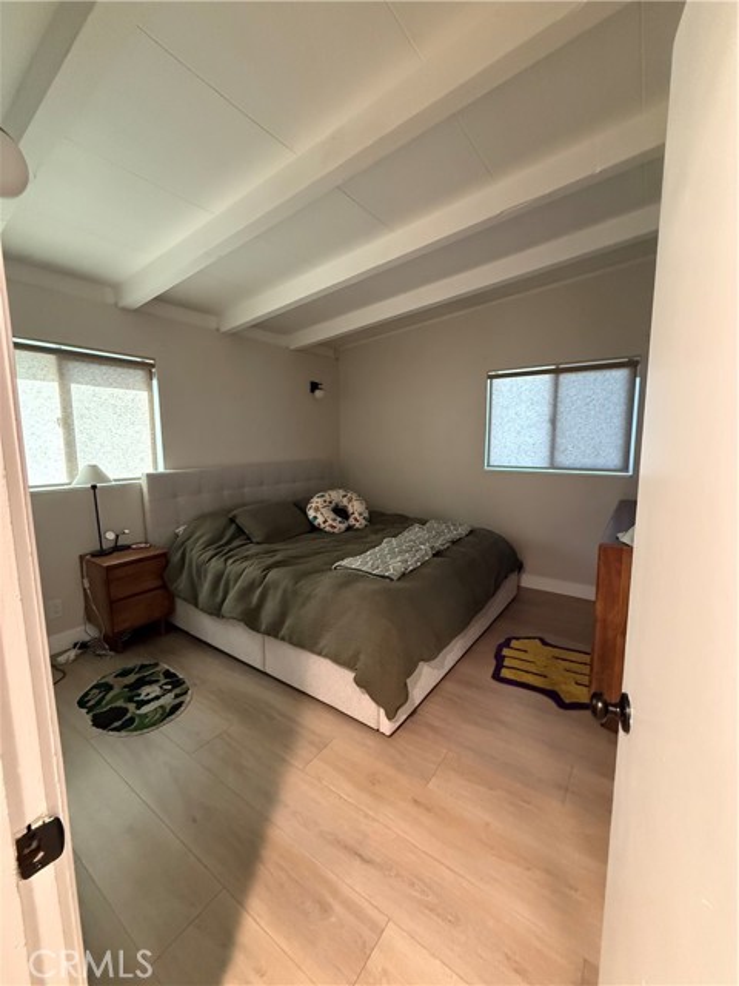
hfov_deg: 85.7
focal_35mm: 14
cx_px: 370
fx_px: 399
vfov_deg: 102.1
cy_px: 493
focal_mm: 2.22
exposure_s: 1/60
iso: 1000
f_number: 2.2
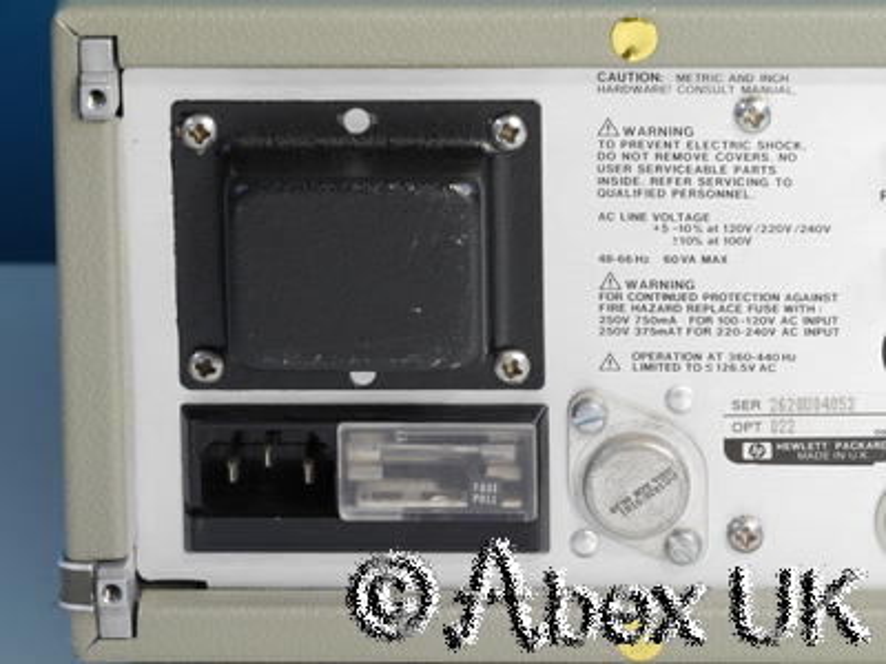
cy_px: 332
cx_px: 443
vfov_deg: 5.3
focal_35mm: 280
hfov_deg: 7.1
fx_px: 7167
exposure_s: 1/1.3
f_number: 14
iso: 400
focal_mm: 140
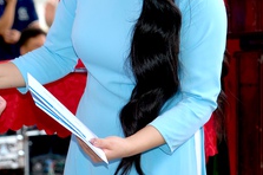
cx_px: 44
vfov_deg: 4.5
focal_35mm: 302
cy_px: 25
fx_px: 2203
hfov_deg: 6.8
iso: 250
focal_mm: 70
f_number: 4
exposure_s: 1/320
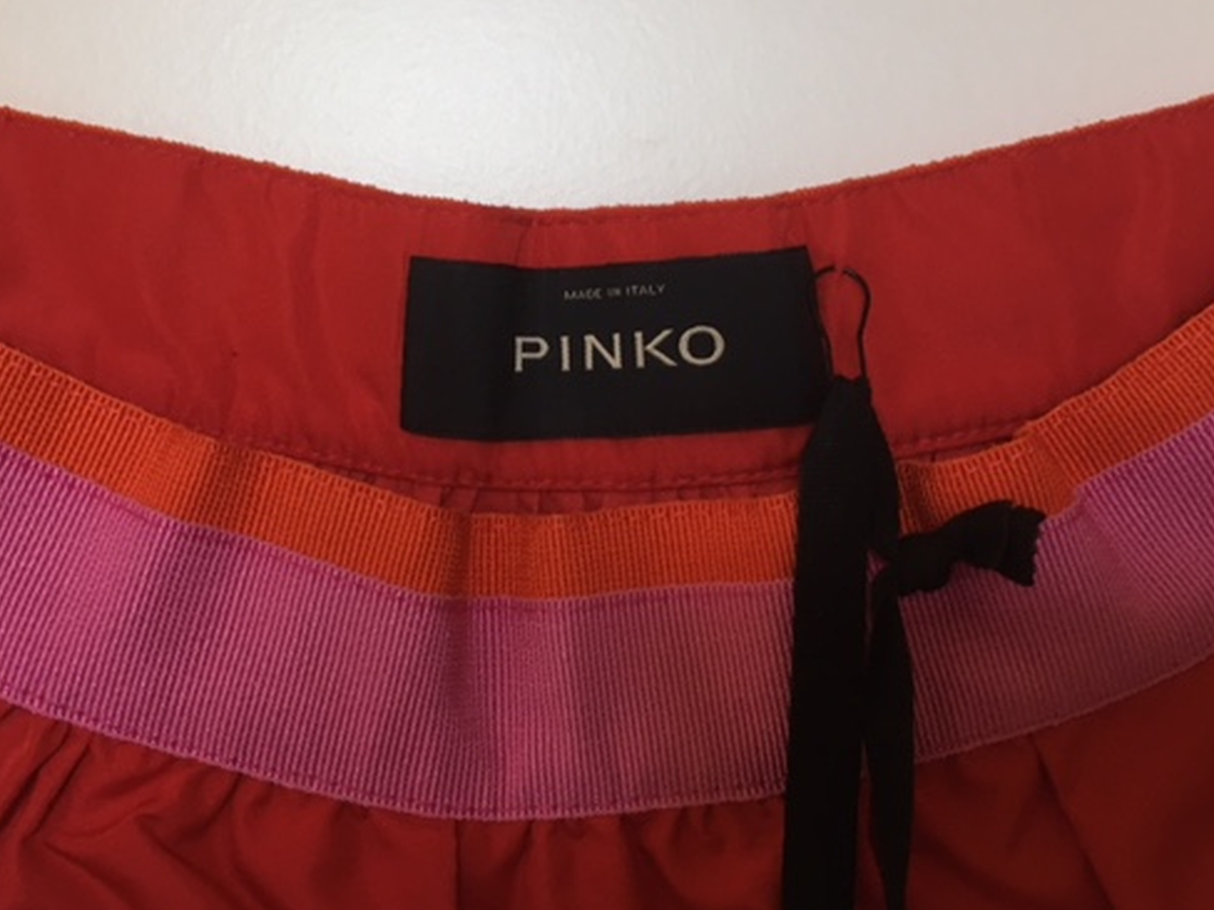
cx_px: 560
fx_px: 1333
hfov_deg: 48.9
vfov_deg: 37.6
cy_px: 388
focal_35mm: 38
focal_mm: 4.15
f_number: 2.2
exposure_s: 1/33
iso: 100
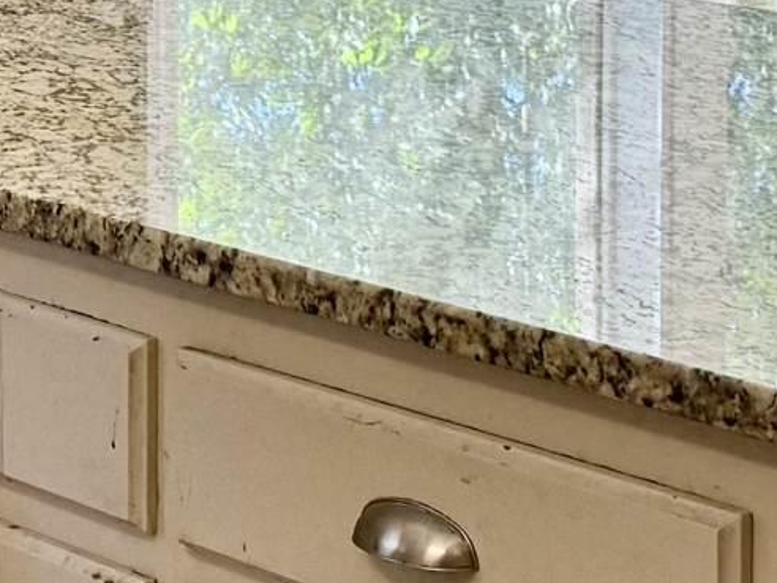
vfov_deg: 9.8
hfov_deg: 13.0
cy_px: -85
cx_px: 14
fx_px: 3367
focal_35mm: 150
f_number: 1.78
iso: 80
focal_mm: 6.76
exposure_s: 1/120
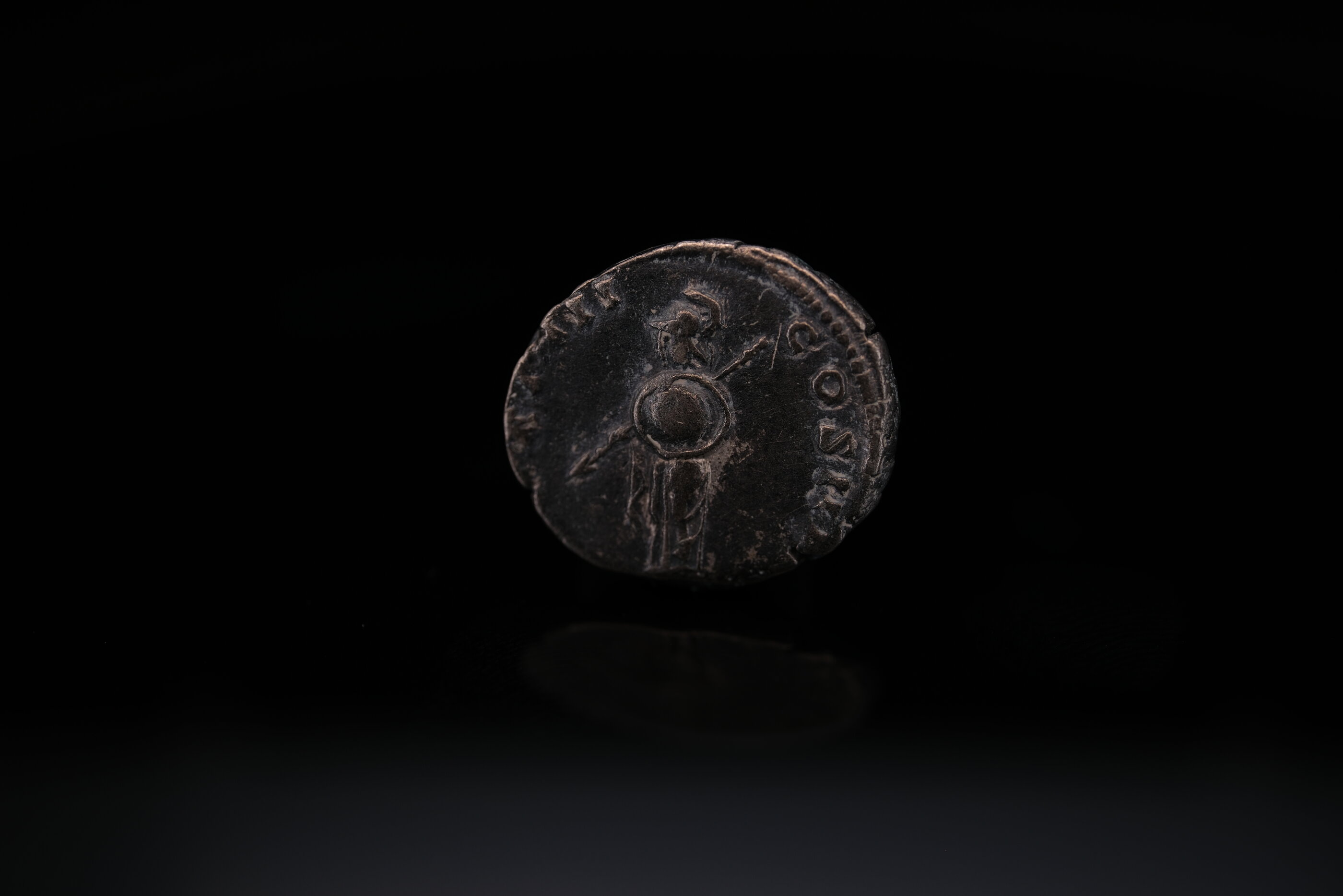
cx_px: 672
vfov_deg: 29.9
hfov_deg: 43.6
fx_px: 1679
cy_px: 448
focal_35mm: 45
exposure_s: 1/180
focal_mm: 30
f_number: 4
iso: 64
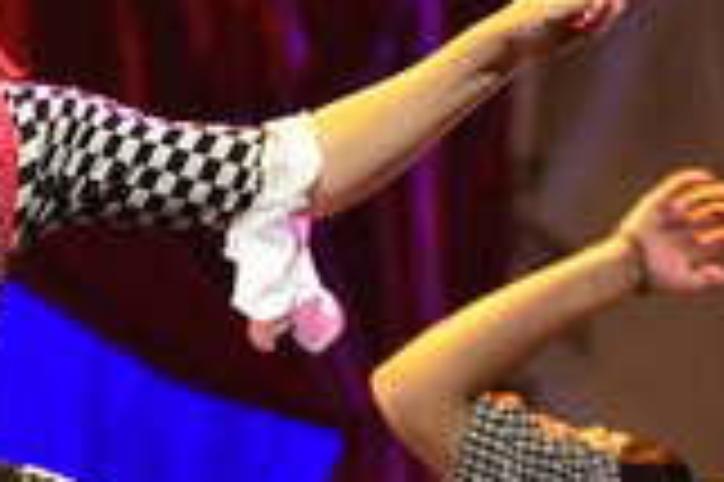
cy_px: 309
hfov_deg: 3.9
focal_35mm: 522
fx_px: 10487
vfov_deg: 2.6
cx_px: -198
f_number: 2.8
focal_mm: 112
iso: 800
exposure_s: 1/125
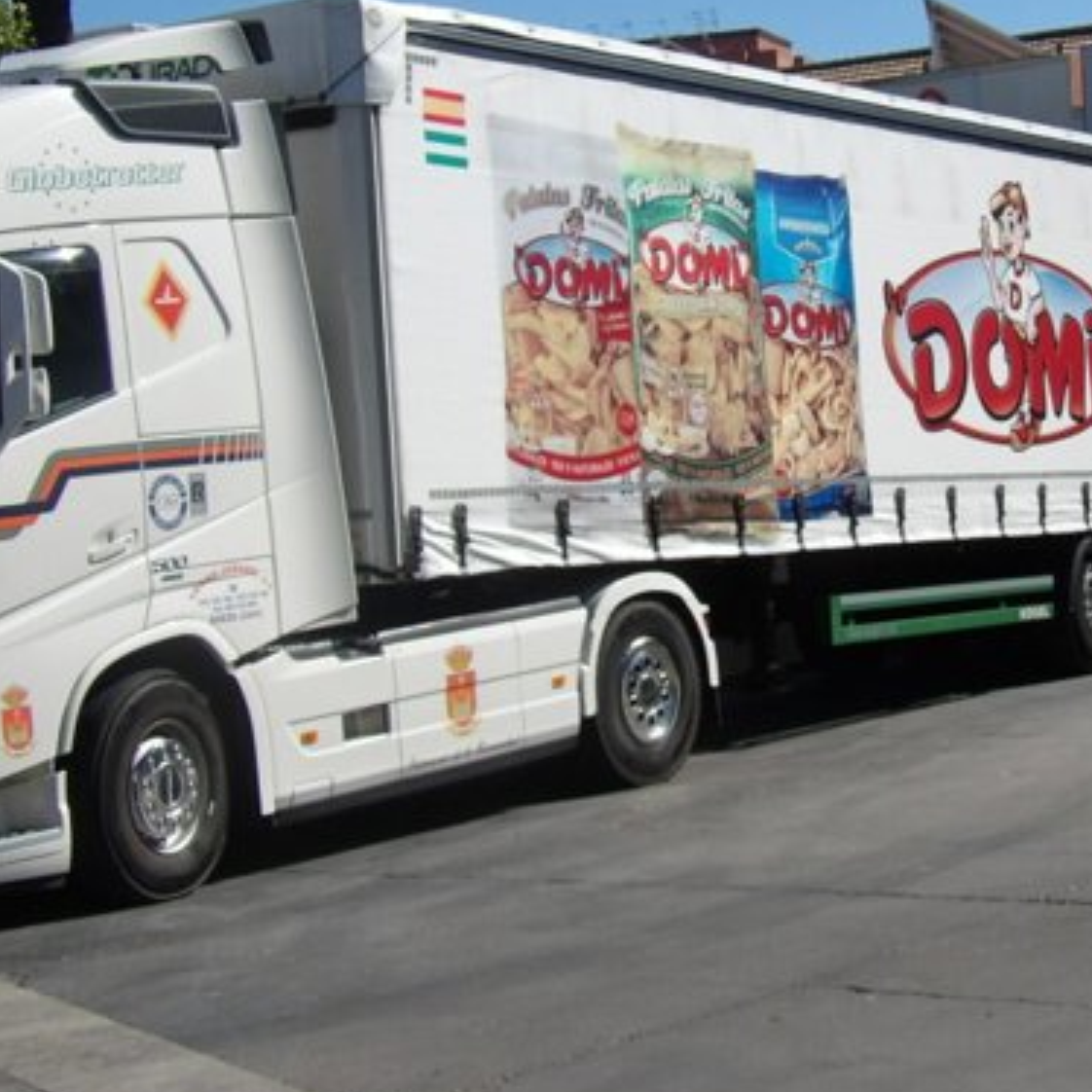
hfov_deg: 22.8
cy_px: 397
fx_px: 2677
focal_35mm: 75
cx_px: 812
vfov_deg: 23.0
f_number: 3.8
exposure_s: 1/940
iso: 100
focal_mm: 8.2
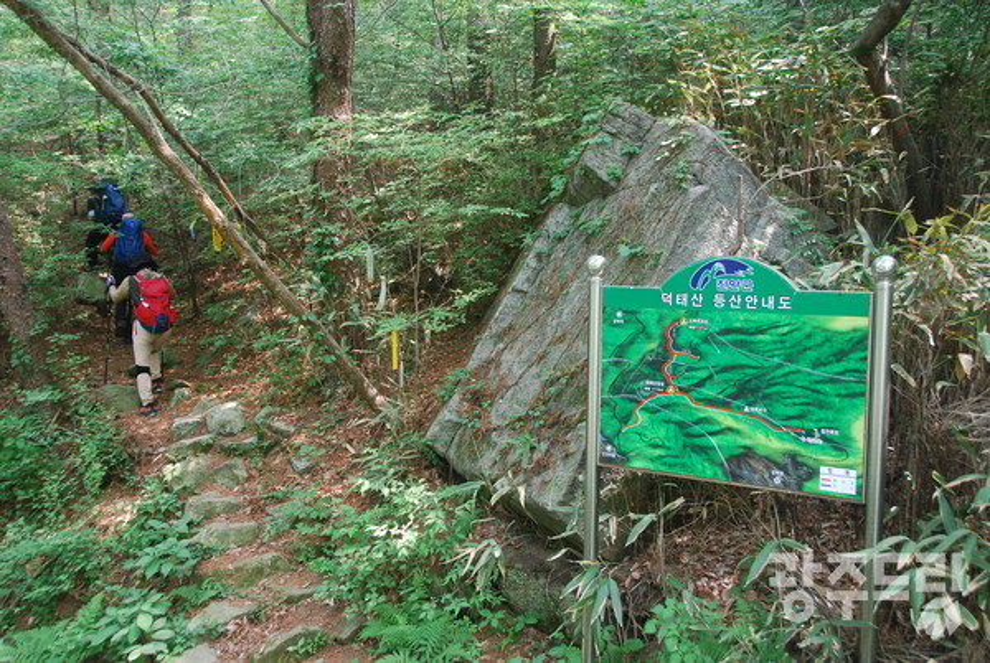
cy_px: 332
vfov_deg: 40.1
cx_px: 495
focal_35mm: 33
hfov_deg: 57.2
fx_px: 909
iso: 400
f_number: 3.8
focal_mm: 22
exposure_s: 1/40
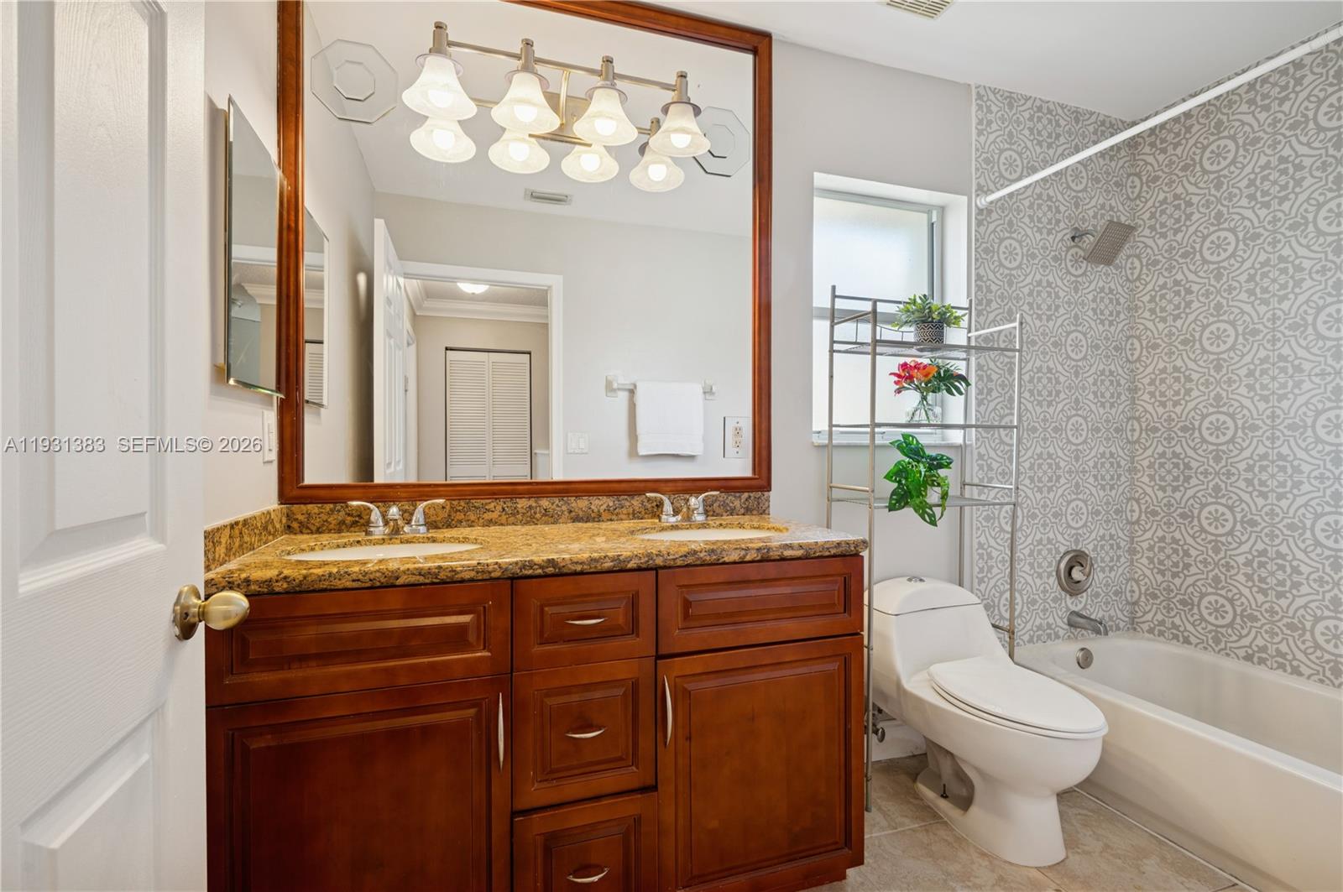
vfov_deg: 73.6
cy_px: 446
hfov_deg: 96.8
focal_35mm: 16
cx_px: 672
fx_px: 596
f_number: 8
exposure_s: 1/20
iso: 250
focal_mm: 16
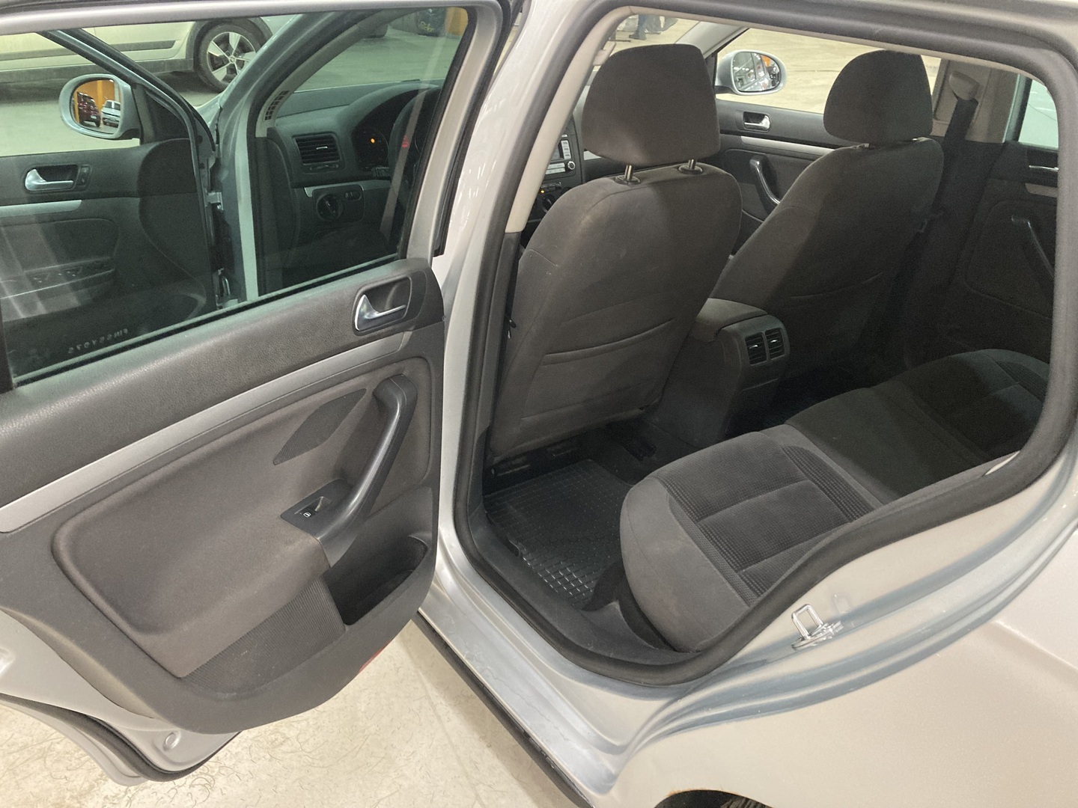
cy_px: 404
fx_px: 872
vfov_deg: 49.7
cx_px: 539
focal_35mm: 28
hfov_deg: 63.4
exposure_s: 1/33
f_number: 1.8
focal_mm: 3.99
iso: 400
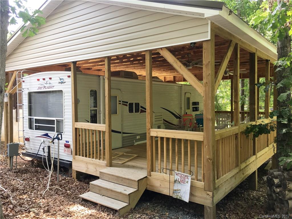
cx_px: 146
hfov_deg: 61.7
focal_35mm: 29
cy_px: 110
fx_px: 245
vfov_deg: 48.2
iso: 32
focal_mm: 4.15
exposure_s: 1/60
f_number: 2.2
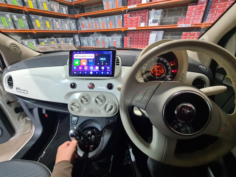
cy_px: 88
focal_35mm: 13
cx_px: 118
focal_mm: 2.22
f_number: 2.2
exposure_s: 1/50
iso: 400
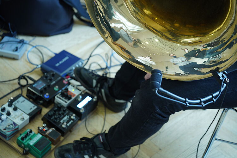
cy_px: 79
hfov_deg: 31.0
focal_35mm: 65
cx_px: 118
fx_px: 428
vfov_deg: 20.9
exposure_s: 1/30
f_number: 5.6
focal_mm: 65
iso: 800
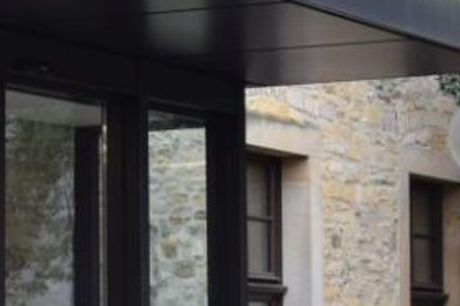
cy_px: 13
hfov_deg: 11.5
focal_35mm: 178
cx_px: 272
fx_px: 2274
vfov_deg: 7.7
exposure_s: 1/60
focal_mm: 28
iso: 400
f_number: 4.2
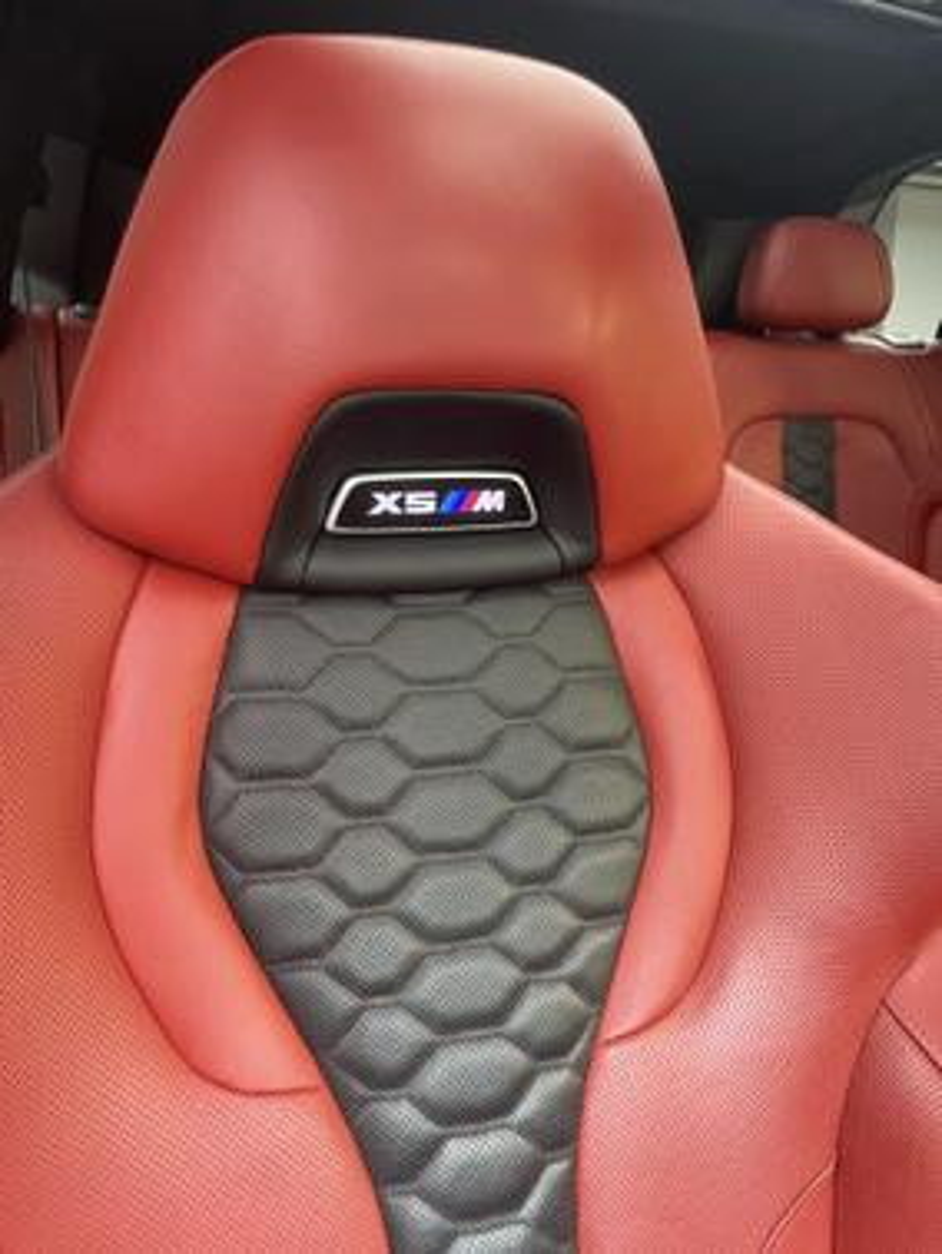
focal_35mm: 26
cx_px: 471
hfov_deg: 53.1
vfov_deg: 67.3
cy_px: 627
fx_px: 942
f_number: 1.6
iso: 200
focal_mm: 4.2
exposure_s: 1/50
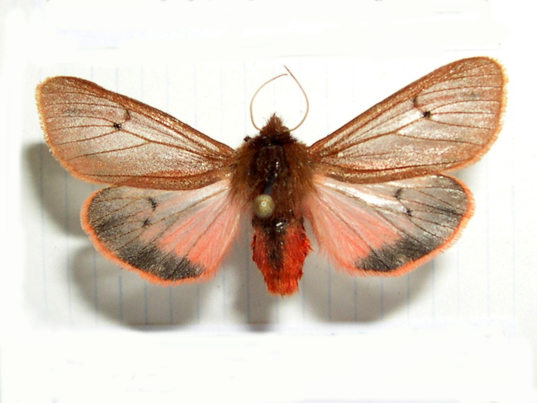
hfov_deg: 49.0
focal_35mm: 38
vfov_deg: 37.7
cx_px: 268
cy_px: 202
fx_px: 590
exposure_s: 1/60
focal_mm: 8
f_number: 7.6
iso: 100
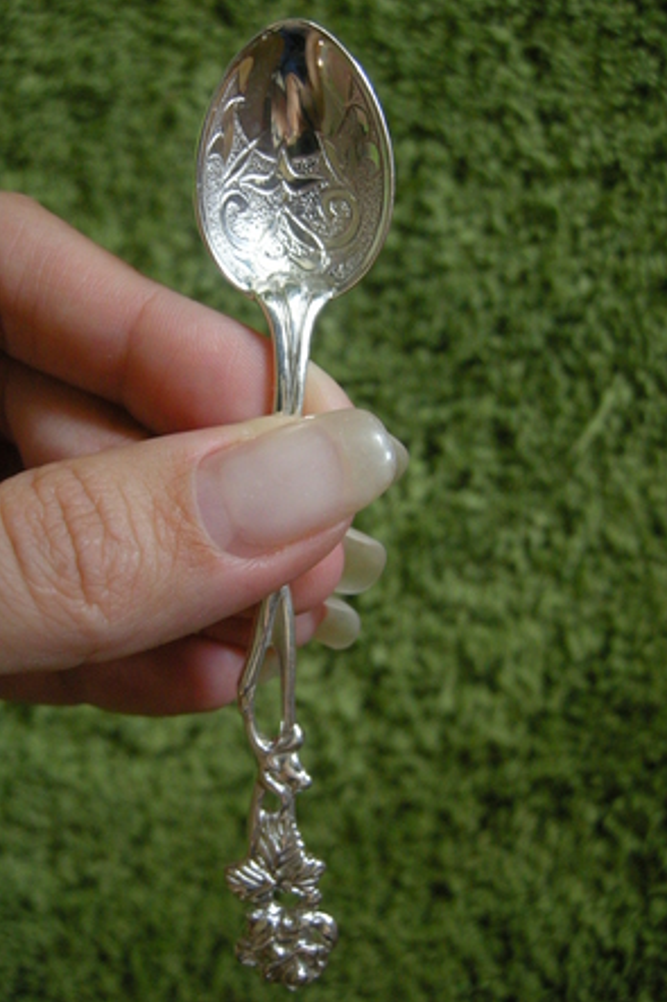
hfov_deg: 35.9
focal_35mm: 37
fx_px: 1029
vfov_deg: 51.9
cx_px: 303
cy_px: 502
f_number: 2.7
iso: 400
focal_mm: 7.5
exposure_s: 1/68.5
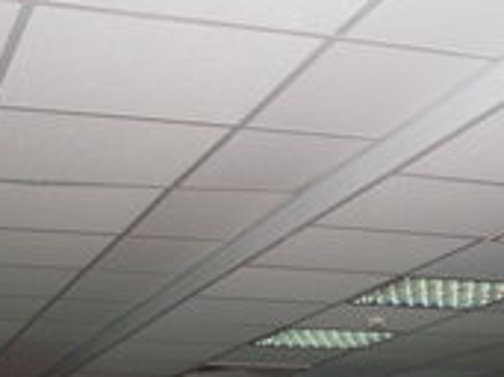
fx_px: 1295
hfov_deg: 21.9
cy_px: 359
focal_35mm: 89
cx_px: 363
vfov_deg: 16.3
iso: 160
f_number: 2.8
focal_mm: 6.3
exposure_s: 1/45
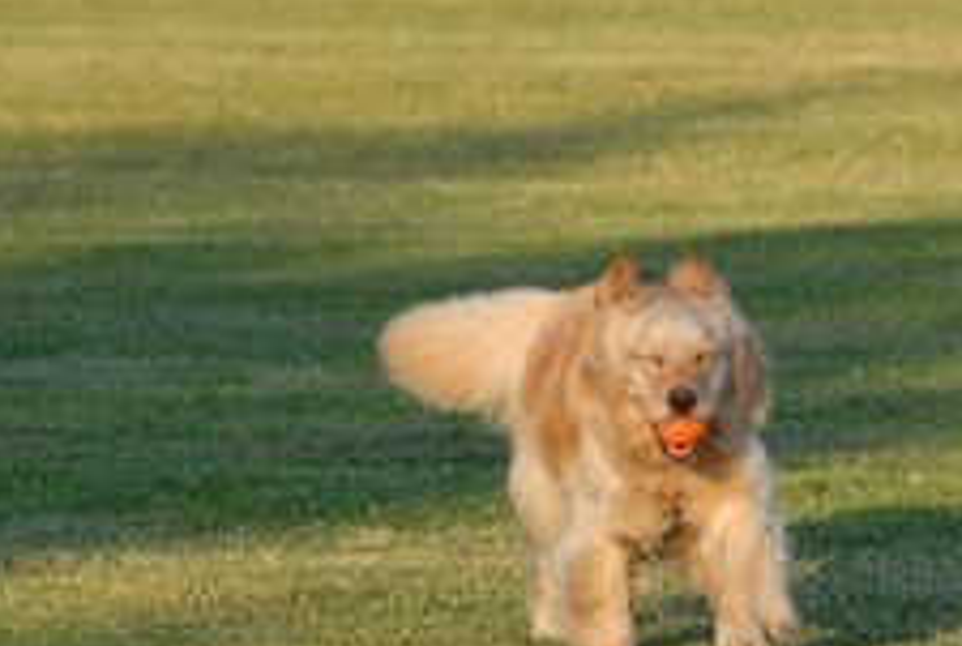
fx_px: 13361
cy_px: 453
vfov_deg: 2.8
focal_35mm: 499
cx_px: 703
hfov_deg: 4.1
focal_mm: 150
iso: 100
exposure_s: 1/125
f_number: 5.6
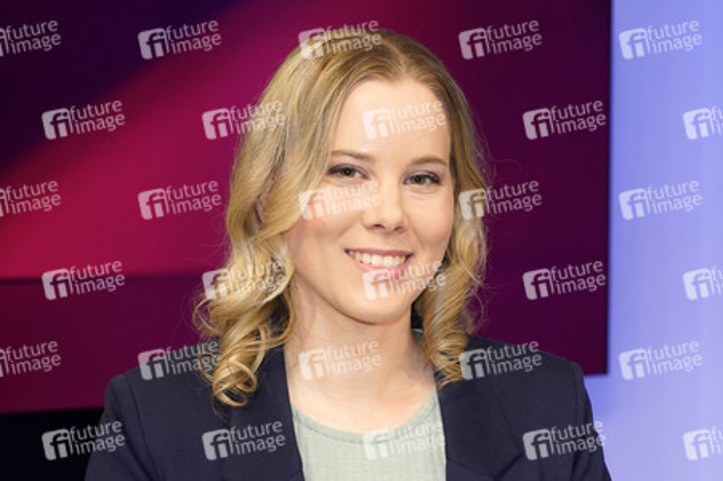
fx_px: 1144
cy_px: 240
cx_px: 362
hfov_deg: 35.1
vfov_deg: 23.7
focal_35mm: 57
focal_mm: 57
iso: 2000
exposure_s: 1/160
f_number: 5.6
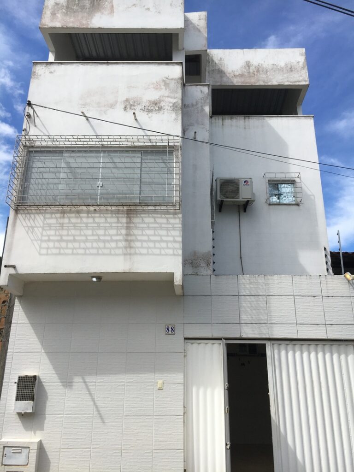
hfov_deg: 48.2
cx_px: 177
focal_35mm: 29
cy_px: 236
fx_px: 395
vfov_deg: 61.7
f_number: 2.2
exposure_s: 1/1789
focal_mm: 4.15
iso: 25
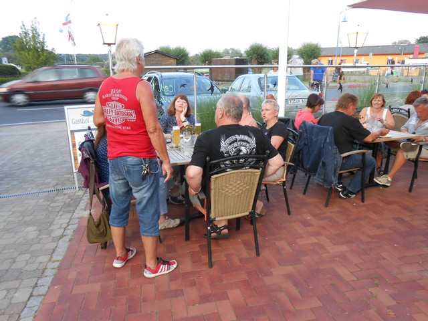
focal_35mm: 26
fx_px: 321
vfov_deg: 53.1
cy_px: 160
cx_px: 214
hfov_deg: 67.3
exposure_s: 1/30
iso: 80
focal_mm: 4.6
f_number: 3.5
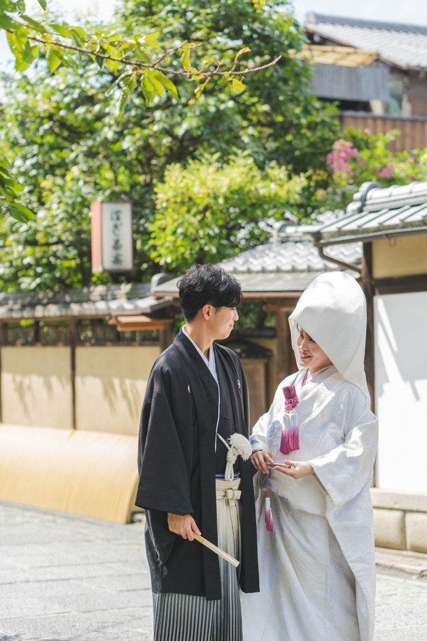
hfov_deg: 16.1
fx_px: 1512
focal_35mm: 85
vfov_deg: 23.9
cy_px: 320
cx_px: 214
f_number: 2.8
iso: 400
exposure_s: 1/2000
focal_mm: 85
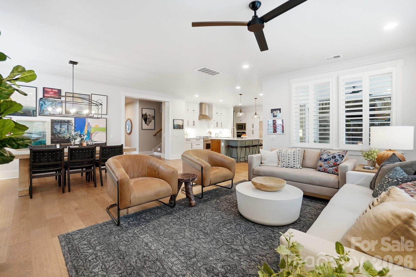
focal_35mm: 15
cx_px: 208
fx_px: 173
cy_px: 138
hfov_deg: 100.4
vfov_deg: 77.3
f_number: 5.6
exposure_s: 1/50
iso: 100
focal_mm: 10
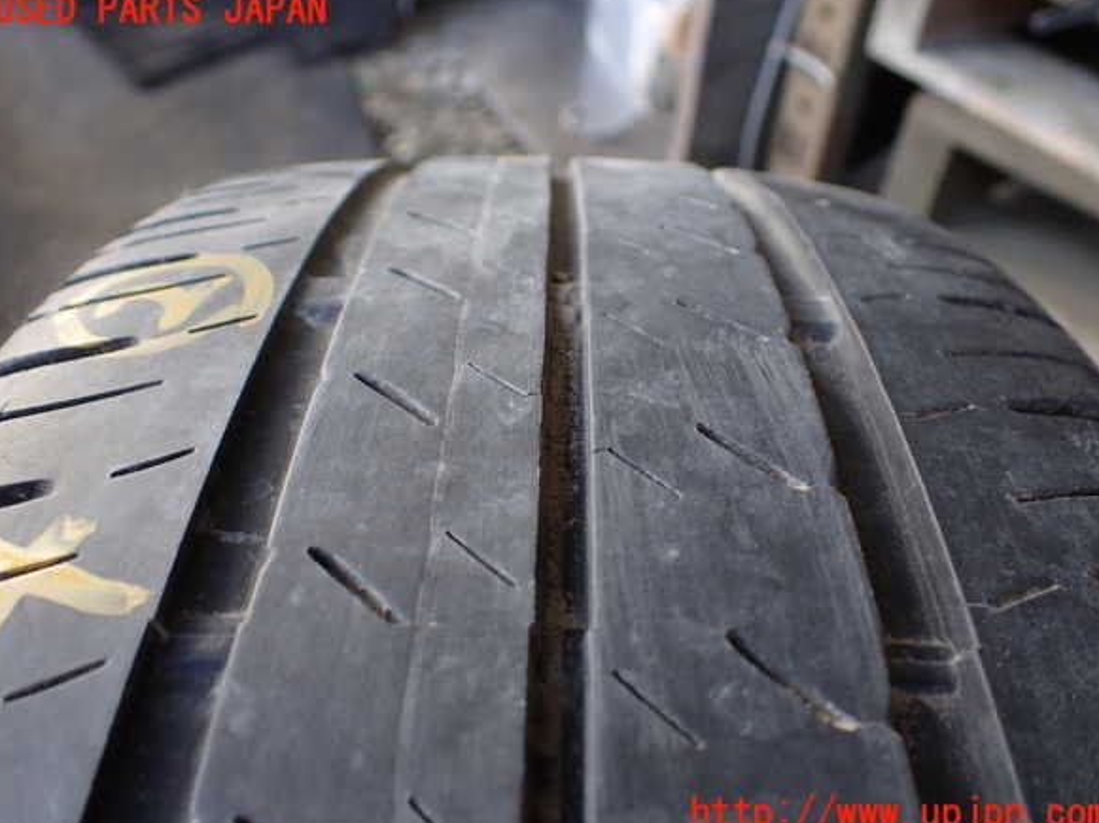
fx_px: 984
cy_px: 412
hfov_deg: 58.4
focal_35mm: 31
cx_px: 550
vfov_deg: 45.4
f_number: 2.3
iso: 160
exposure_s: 1/125
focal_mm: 5.4
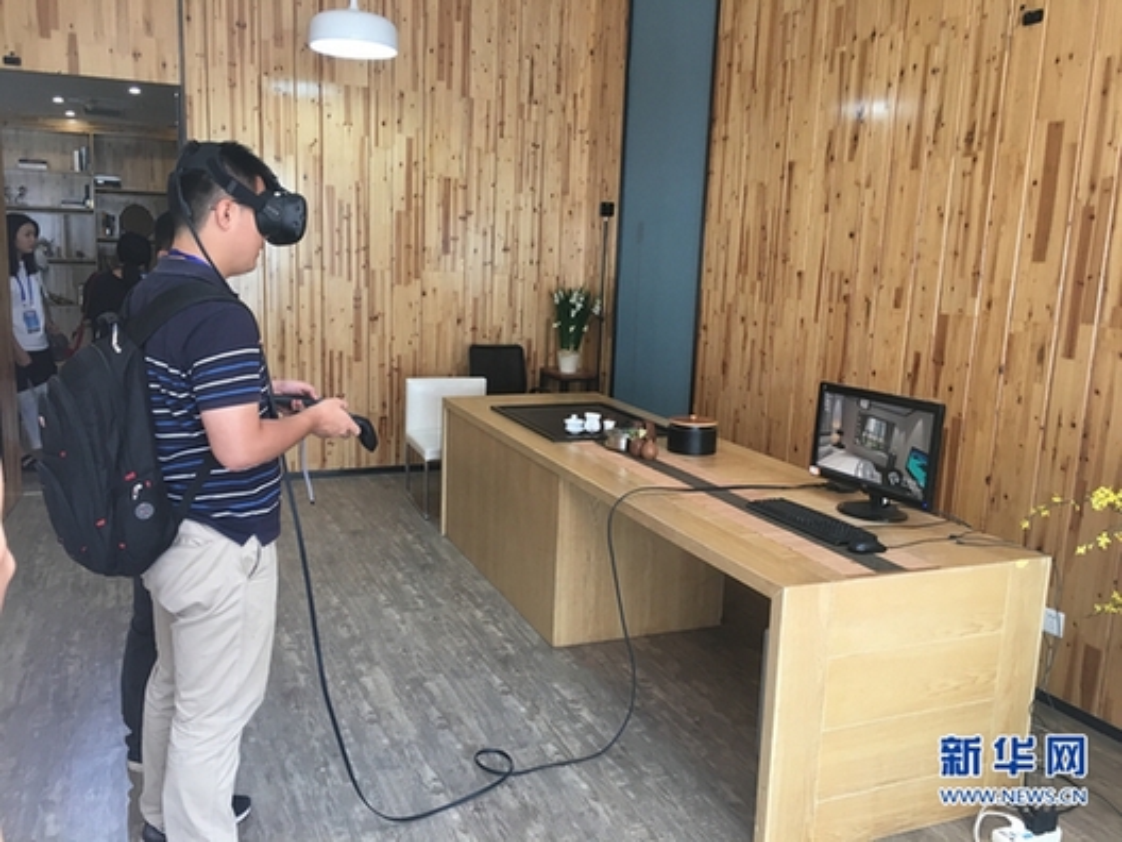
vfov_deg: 48.2
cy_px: 421
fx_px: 940
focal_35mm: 29
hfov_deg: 61.7
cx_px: 561
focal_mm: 4.15
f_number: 2.2
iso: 80
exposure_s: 1/33
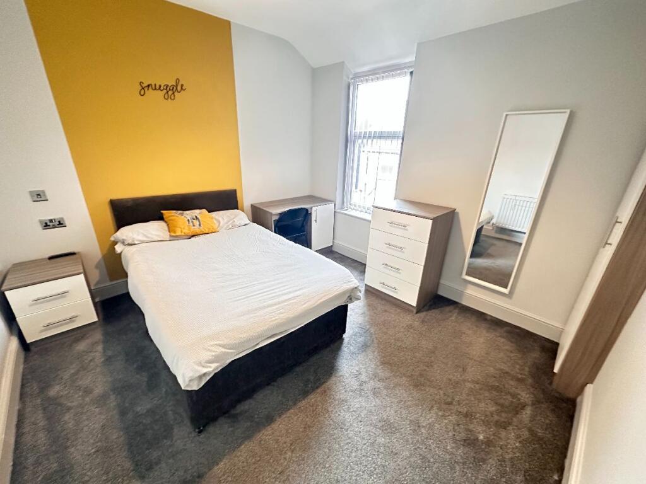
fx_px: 261
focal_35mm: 14
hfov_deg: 102.1
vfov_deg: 85.7
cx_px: 323
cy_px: 242
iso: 1000
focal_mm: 2.22
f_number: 2.2
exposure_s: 1/50
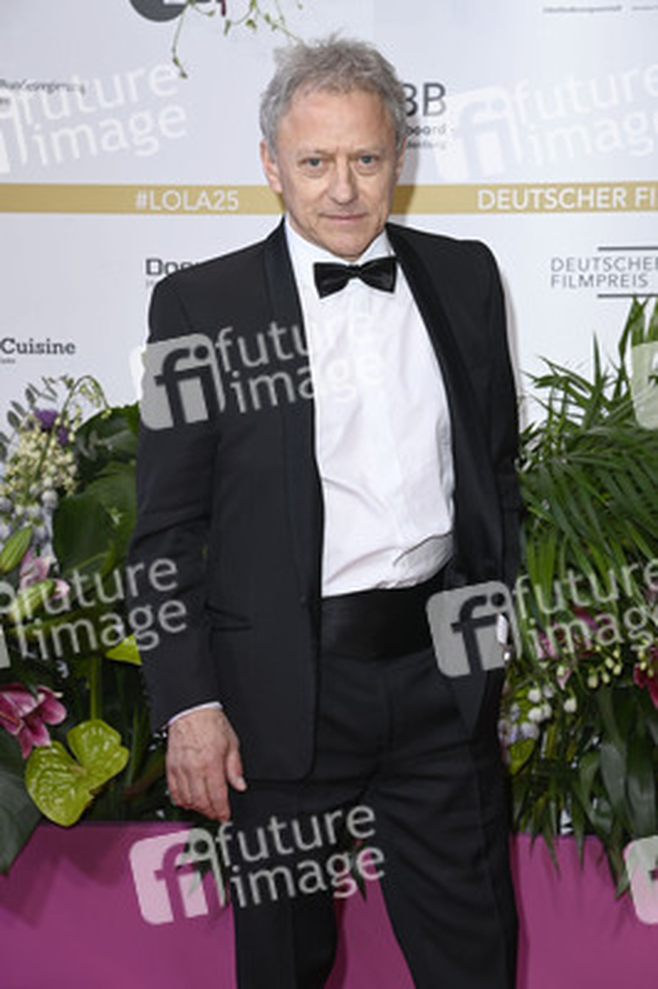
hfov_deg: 14.4
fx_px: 2609
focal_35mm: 95
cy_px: 494
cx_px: 329
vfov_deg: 21.5
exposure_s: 1/250
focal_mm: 95
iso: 640
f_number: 6.3
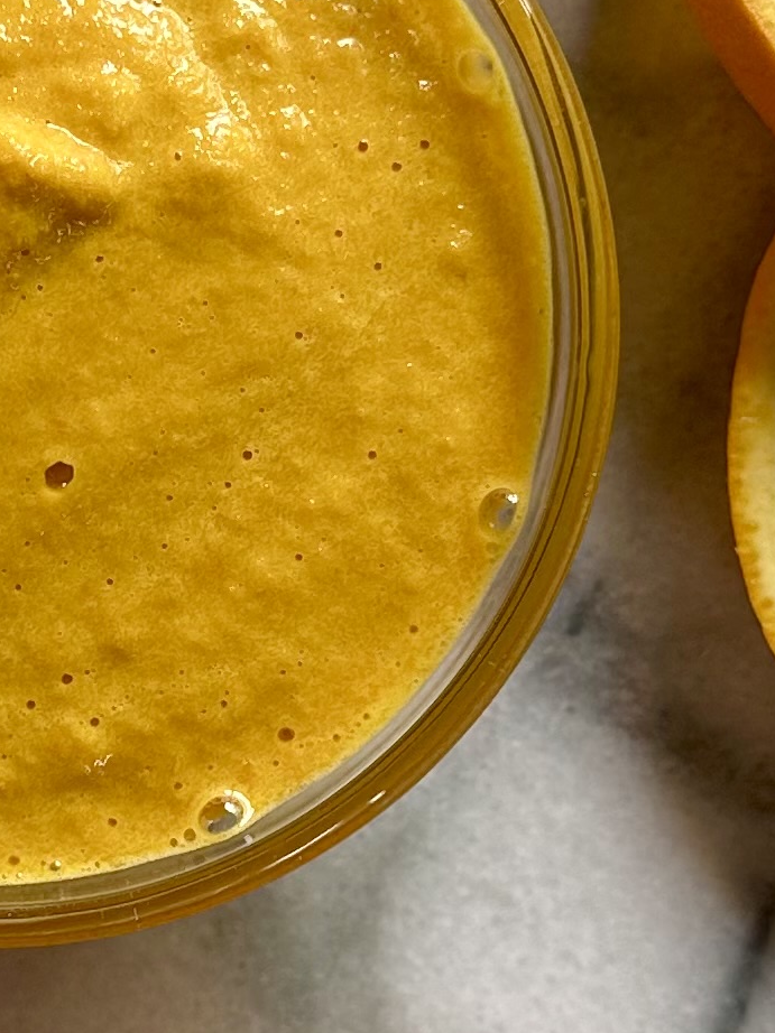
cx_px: 71
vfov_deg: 18.7
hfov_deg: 13.9
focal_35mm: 105
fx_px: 3136
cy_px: 488
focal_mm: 6.86
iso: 100
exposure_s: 1/121
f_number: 1.78
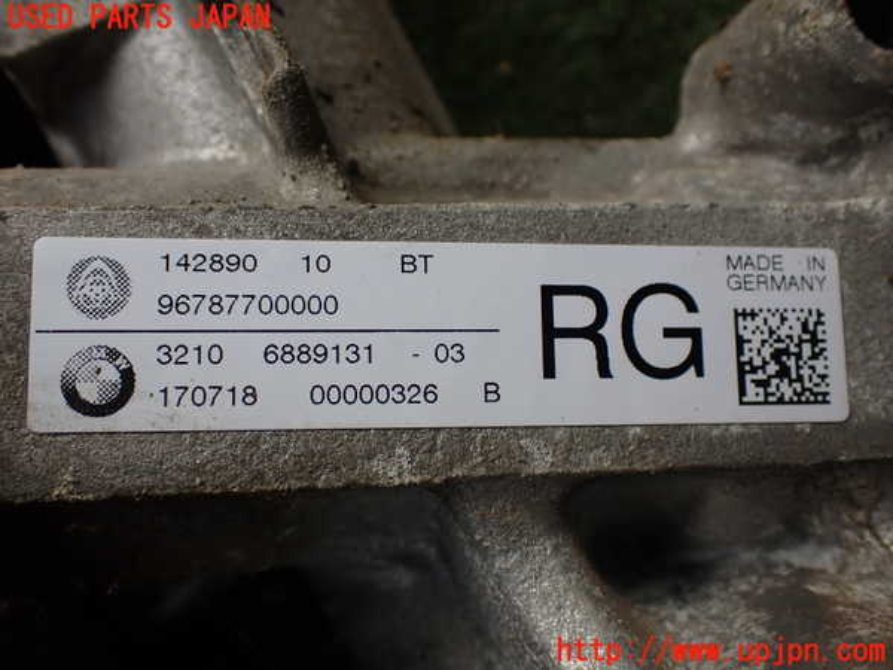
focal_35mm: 36
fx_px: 929
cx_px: 446
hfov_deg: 51.4
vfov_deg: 39.7
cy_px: 335
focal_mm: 6.37
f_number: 2.5
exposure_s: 1/160
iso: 125
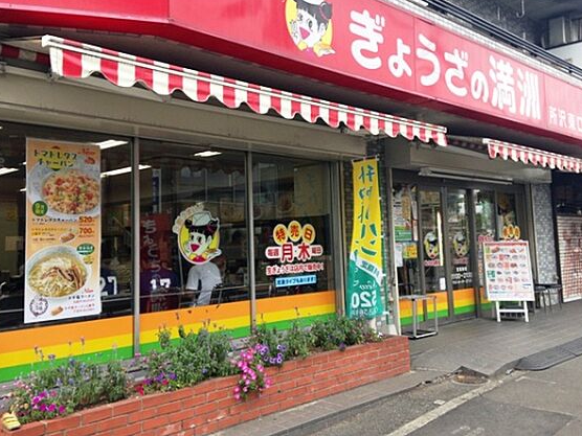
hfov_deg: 49.0
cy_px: 186
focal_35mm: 38
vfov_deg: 37.6
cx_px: 277
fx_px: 639
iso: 50
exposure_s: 1/247
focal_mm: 4.12
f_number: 2.4
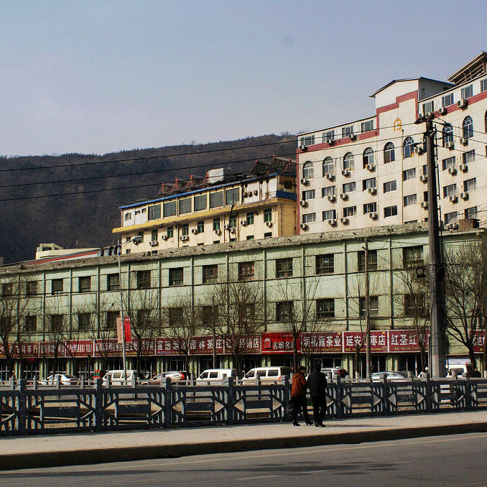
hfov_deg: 31.6
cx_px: 274
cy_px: 244
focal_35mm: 54
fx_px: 860
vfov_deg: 31.6
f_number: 10
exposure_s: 1/1250
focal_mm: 28
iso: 400
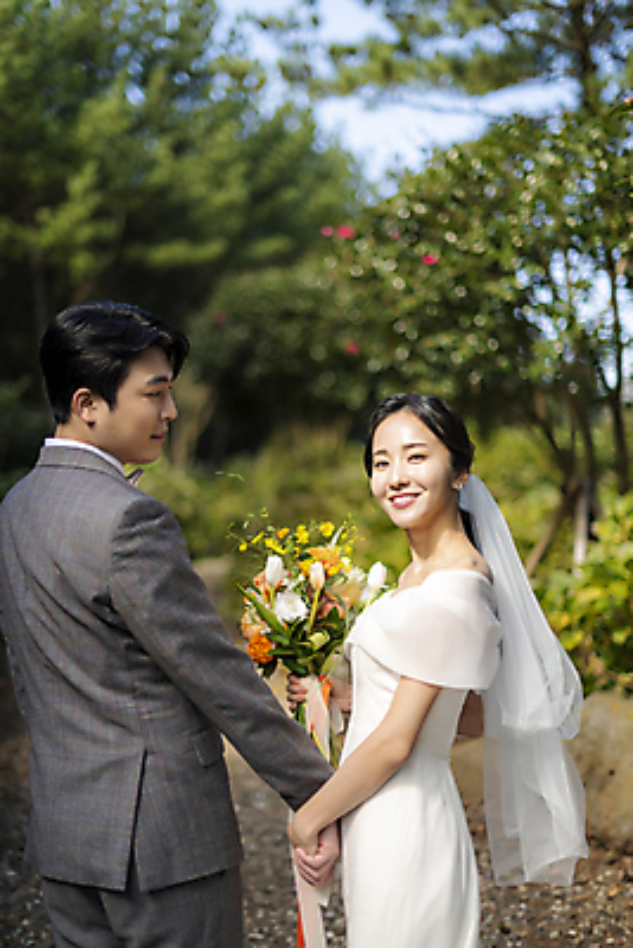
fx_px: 1318
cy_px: 474
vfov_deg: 39.6
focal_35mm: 50
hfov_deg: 27.0
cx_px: 316
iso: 100
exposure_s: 1/2000
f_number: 1.4
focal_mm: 50
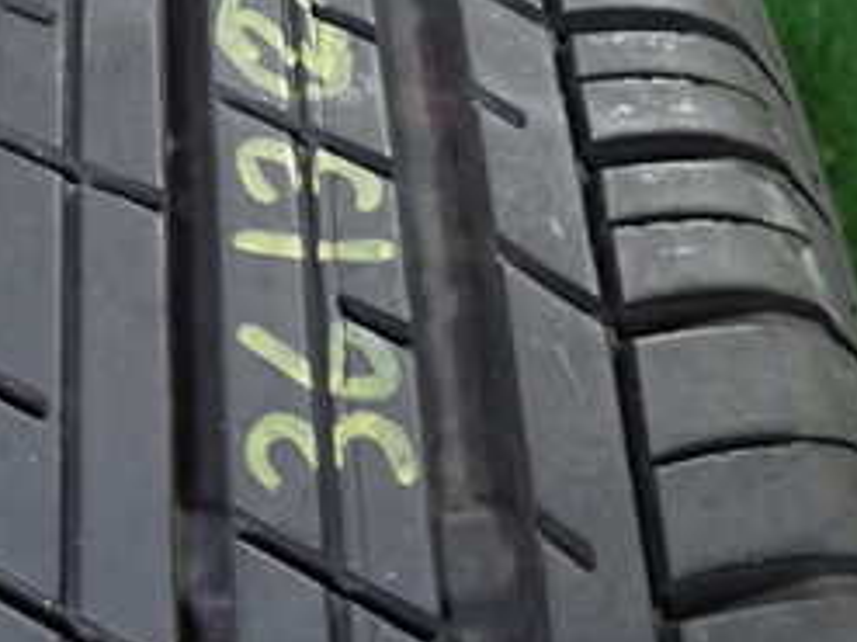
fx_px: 1806
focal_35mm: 73
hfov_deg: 25.8
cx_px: 83
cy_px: 21
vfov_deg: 19.6
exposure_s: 1/30
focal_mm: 5.4
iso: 200
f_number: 2.3
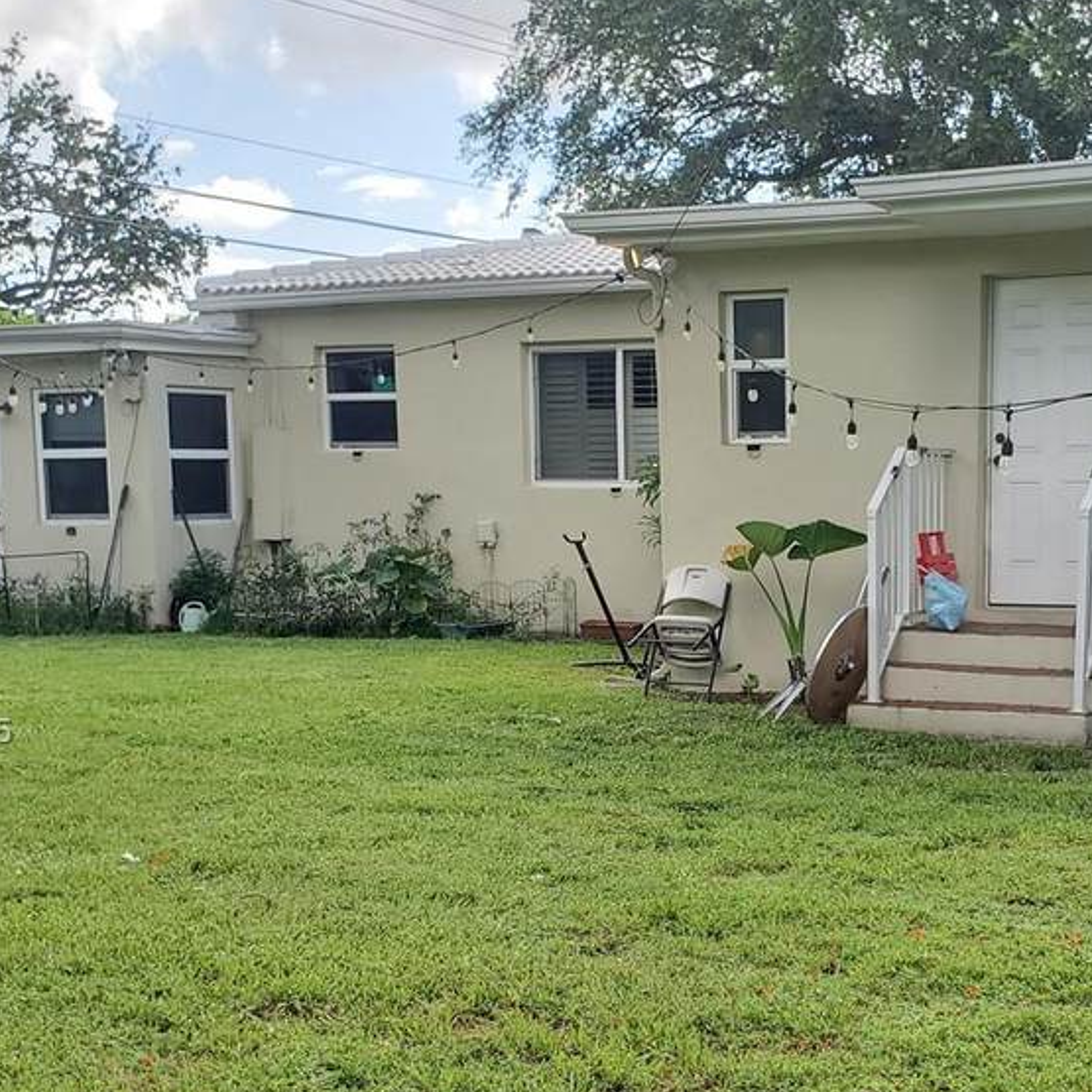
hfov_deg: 31.8
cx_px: 767
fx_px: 1892
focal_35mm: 53
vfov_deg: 31.9
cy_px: 734
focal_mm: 4.3
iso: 50
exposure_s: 1/356
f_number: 2.4
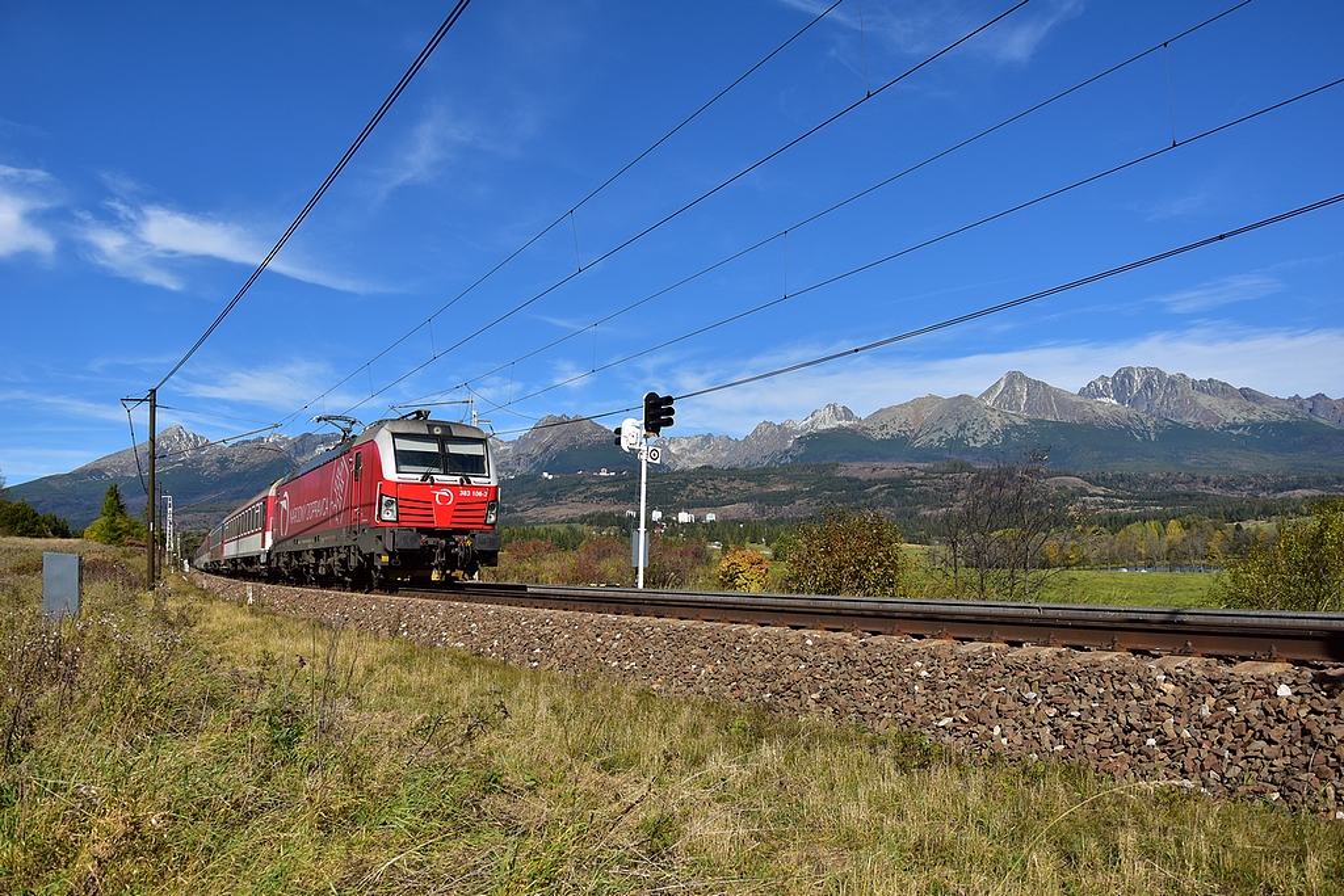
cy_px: 448
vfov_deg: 47.9
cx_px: 672
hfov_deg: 67.4
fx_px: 1008
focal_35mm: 27
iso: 100
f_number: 5.6
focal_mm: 18
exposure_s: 1/1000
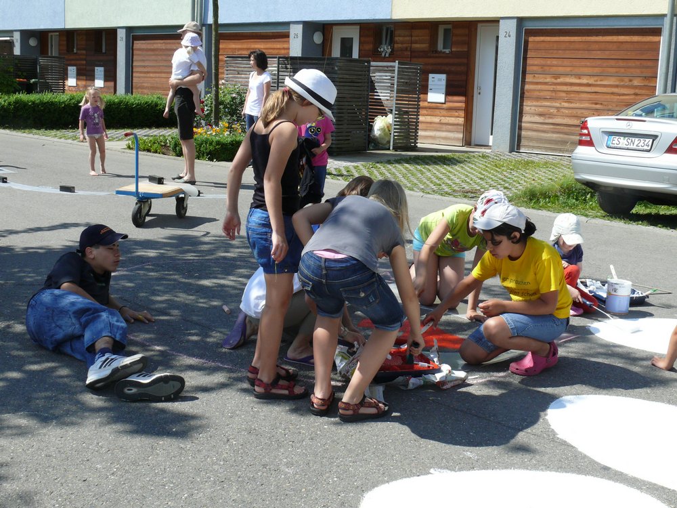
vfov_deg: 31.5
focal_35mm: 46
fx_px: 900
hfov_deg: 41.2
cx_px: 338
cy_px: 254
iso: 100
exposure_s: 1/320
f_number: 5.6
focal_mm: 9
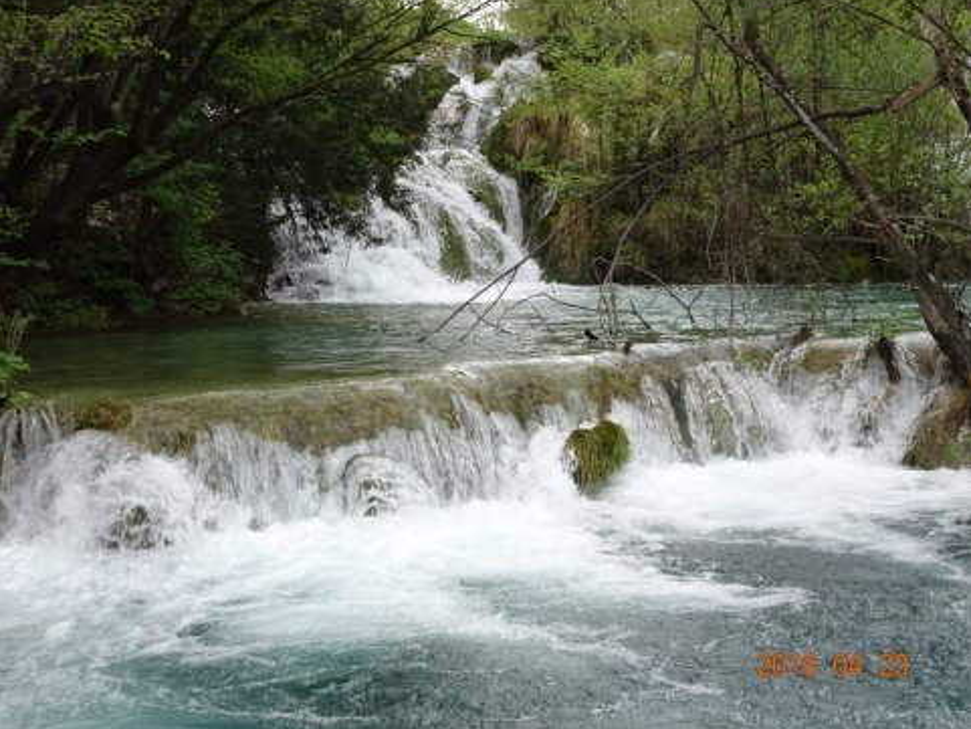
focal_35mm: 52
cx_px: 470
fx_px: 1459
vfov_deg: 28.0
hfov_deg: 36.8
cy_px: 354
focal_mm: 8.51
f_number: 4.5
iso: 80
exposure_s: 1/100
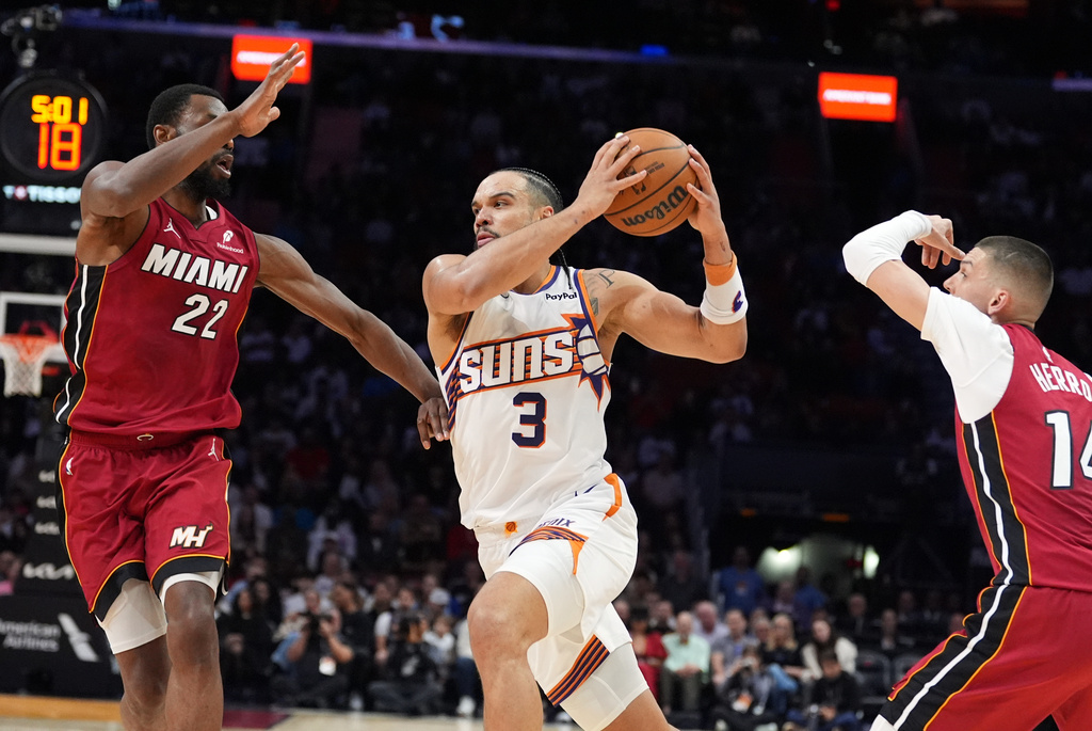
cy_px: 366
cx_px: 546
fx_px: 3188
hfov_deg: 19.4
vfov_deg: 13.1
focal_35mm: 105
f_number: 2.8
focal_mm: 70
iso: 4000
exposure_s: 1/2000
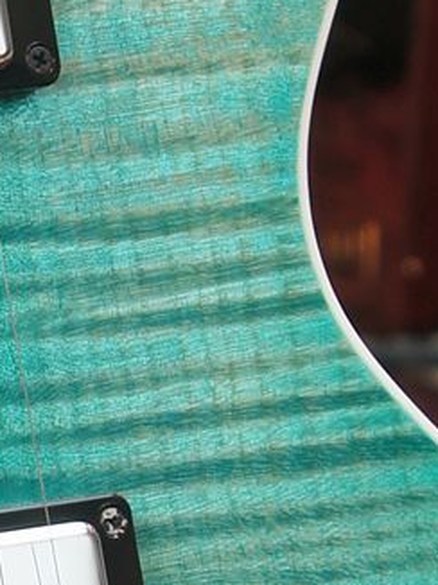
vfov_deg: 4.9
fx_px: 6842
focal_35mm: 405
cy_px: 425
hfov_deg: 3.7
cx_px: -156
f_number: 6.3
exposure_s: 1/5
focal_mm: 40
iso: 100
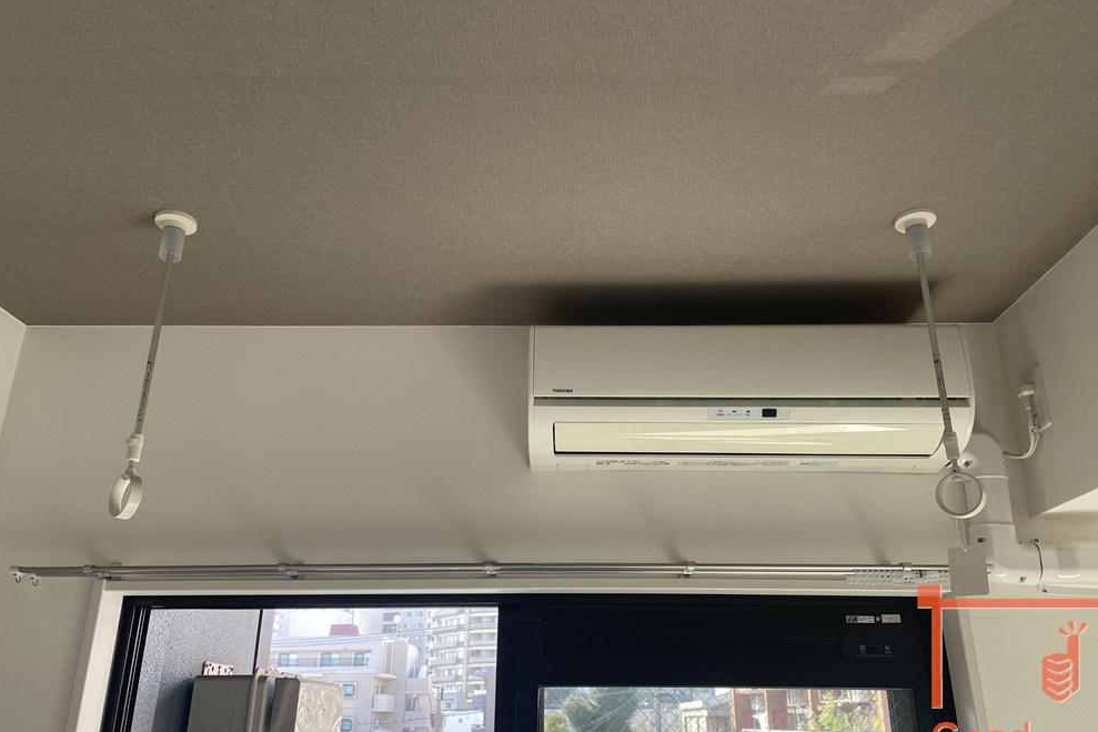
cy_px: 405
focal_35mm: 28
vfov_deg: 46.3
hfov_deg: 65.5
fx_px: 854
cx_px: 565
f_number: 1.6
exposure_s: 1/121
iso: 40
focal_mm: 4.2
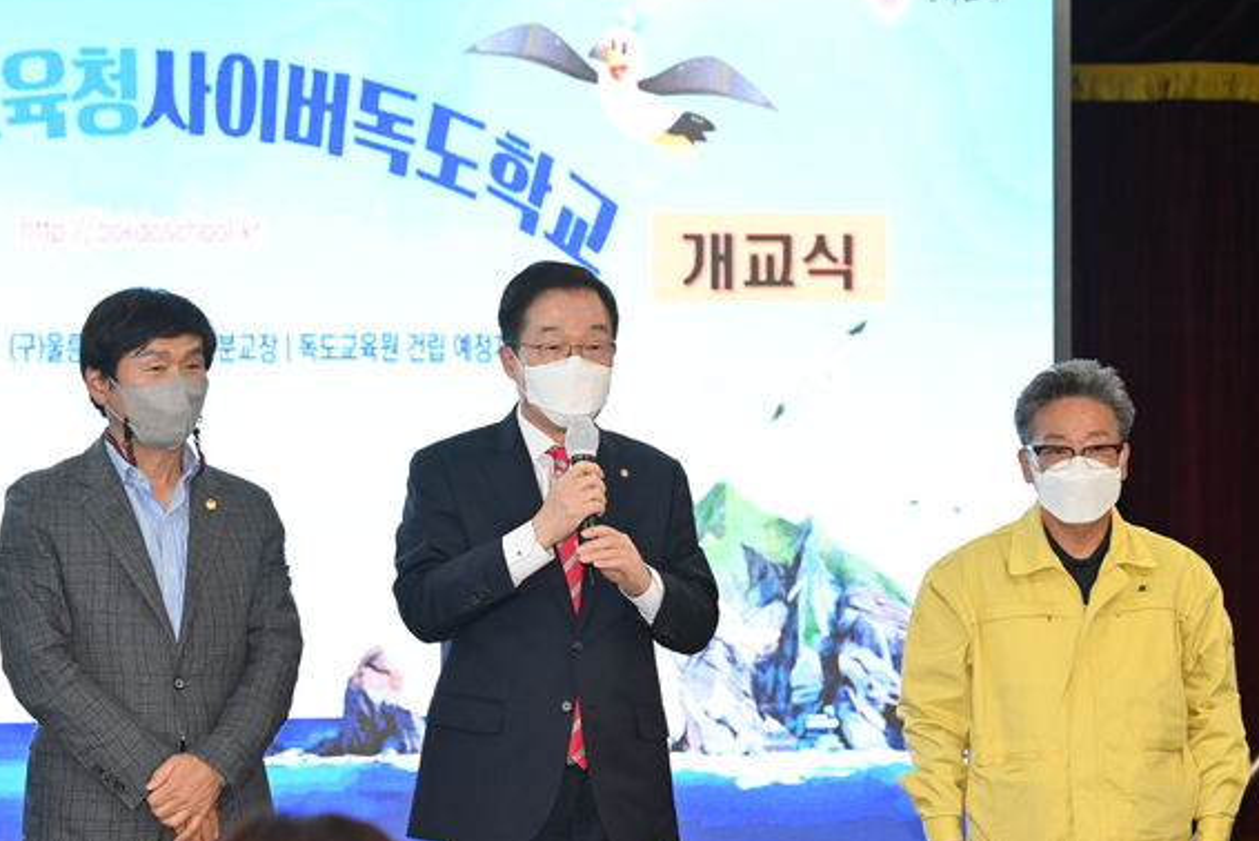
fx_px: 4933
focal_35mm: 141
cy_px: 405
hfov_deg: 14.5
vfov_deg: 9.7
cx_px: 635
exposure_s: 1/160
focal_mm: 125
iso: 2000
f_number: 6.3
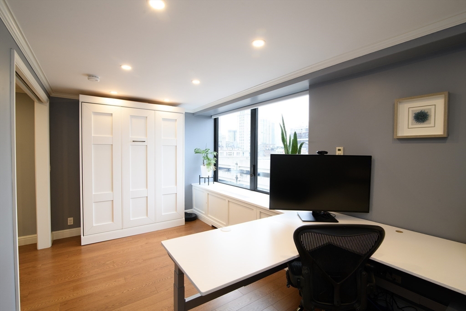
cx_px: 233
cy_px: 156
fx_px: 207
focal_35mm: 16
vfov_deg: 73.8
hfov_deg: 96.7
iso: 1000
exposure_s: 1/30
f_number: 10
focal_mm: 16
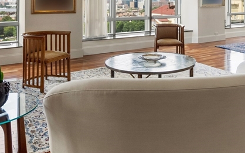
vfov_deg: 30.4
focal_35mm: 40
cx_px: 179
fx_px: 267
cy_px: 13
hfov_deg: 47.7
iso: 320
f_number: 7.1
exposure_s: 1/25
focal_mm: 16
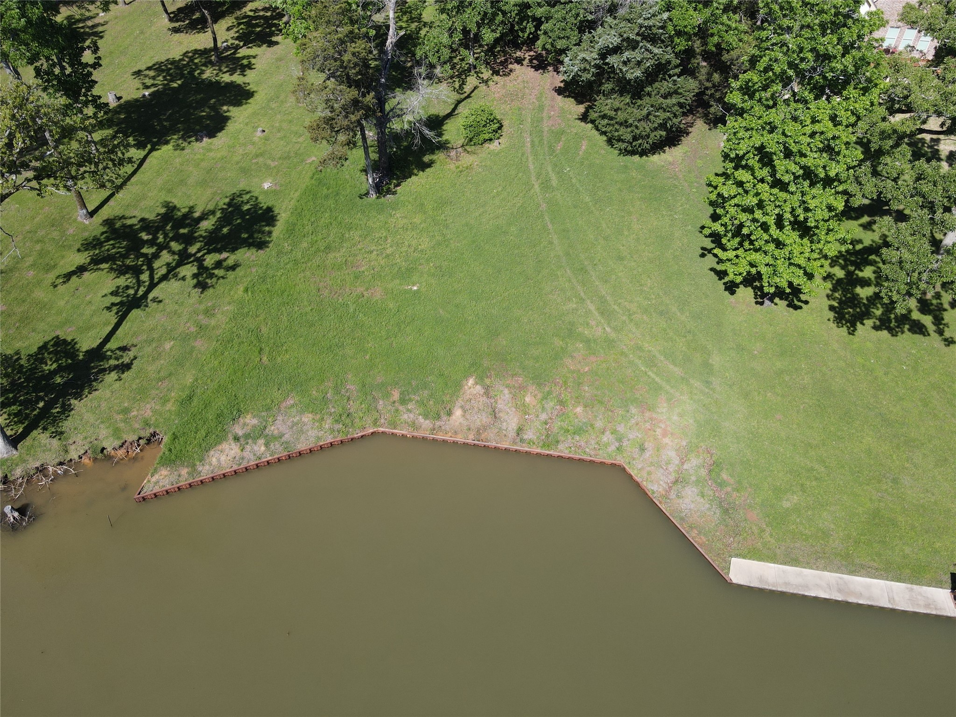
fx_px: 663
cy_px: 358
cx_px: 478
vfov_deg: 56.8
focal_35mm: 24
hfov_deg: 71.6
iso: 100
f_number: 2.8
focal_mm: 4.5
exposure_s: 1/500
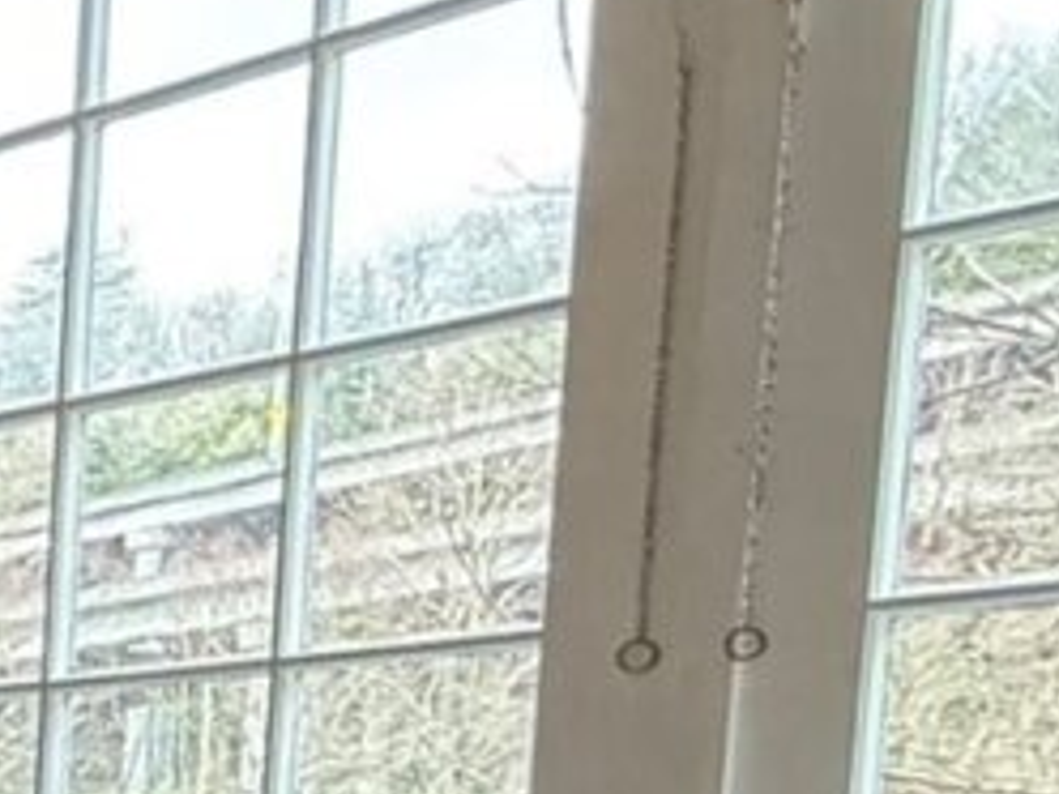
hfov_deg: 15.0
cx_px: -1460
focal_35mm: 79
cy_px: 1221
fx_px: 2417
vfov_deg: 16.8
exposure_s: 1/60
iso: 500
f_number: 2.2
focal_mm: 2.22
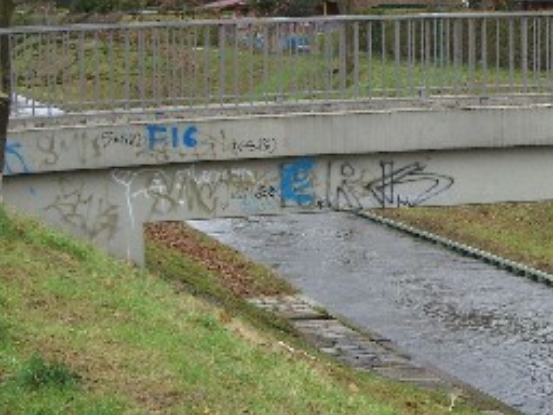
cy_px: 226
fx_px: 2077
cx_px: 574
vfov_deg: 11.4
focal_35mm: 130
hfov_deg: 14.9
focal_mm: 11.8
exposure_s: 1/60
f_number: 3.6
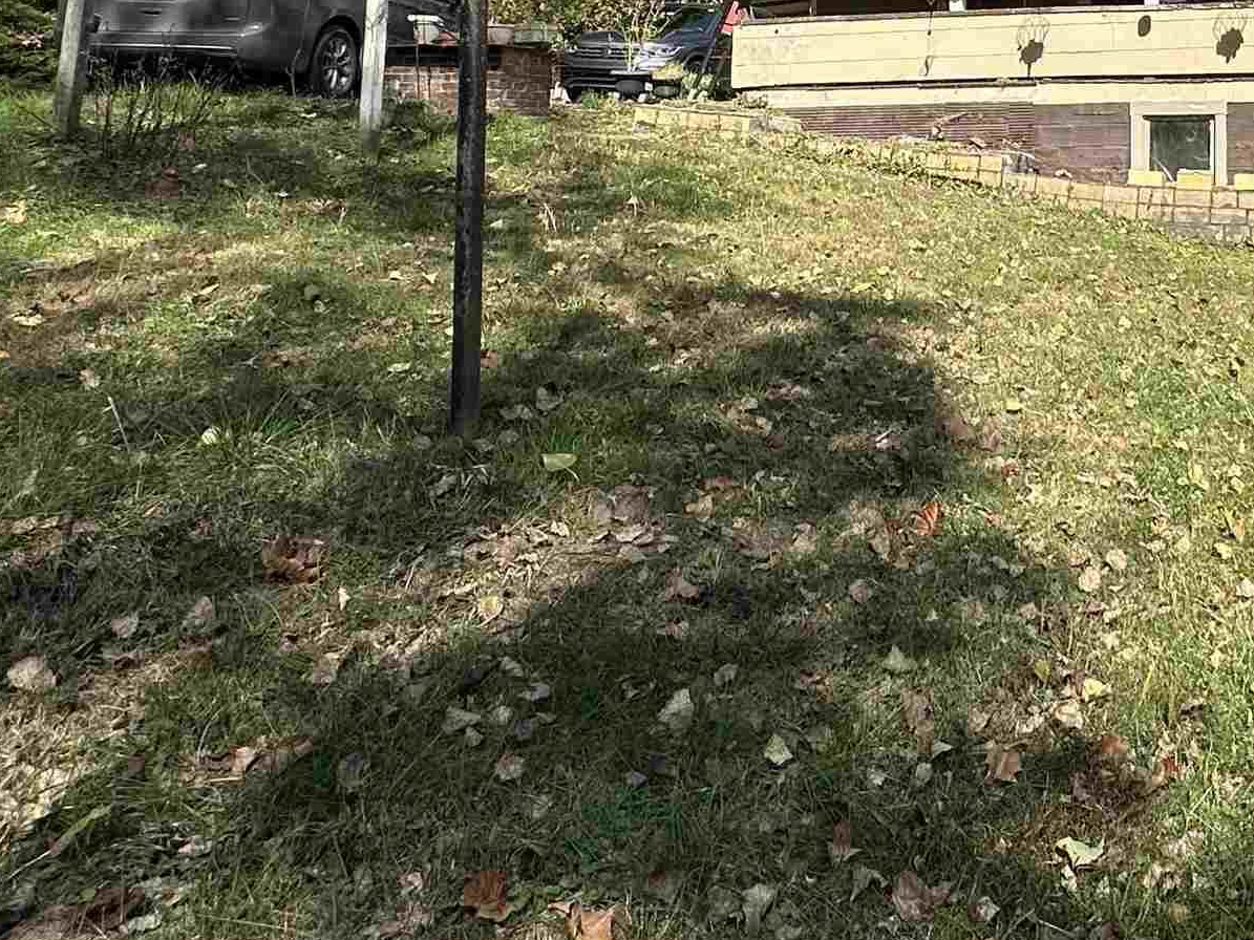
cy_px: -19
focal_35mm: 36
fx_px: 1304
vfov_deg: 35.5
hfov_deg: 45.6
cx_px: 1169
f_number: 2.2
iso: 50
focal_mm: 2.22
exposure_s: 1/1595
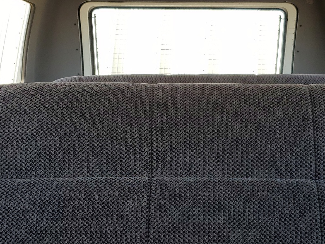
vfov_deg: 27.4
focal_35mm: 53
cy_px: 155
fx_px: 498
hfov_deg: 36.1
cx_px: 184
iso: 50
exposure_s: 1/588
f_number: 1.5
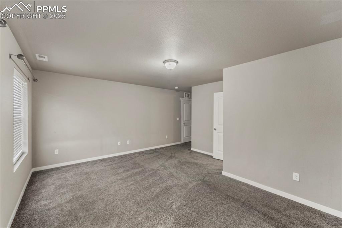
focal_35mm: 14
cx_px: 171
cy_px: 114
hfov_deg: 104.3
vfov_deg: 81.2
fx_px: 133
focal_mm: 14
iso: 800
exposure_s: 1/125
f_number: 8
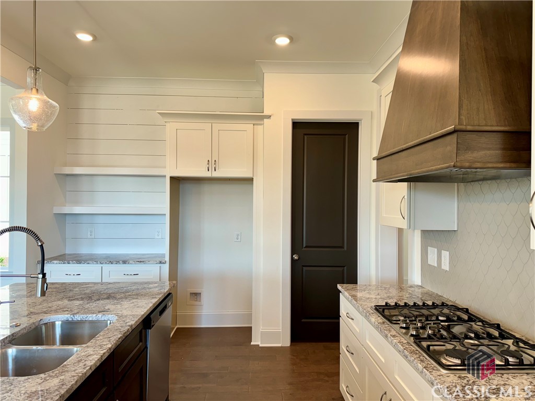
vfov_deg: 56.8
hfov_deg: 71.6
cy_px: 200
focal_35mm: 24
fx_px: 371
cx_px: 268
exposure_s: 1/120
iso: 80
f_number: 1.78
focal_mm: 6.86
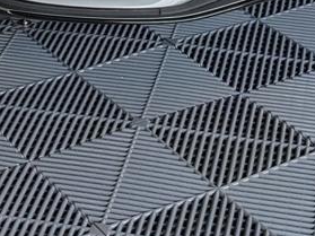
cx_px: 63
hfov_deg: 14.9
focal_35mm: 132
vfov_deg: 10.5
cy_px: -204
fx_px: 1201
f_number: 1.73
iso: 63
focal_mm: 4.38
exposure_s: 1/135
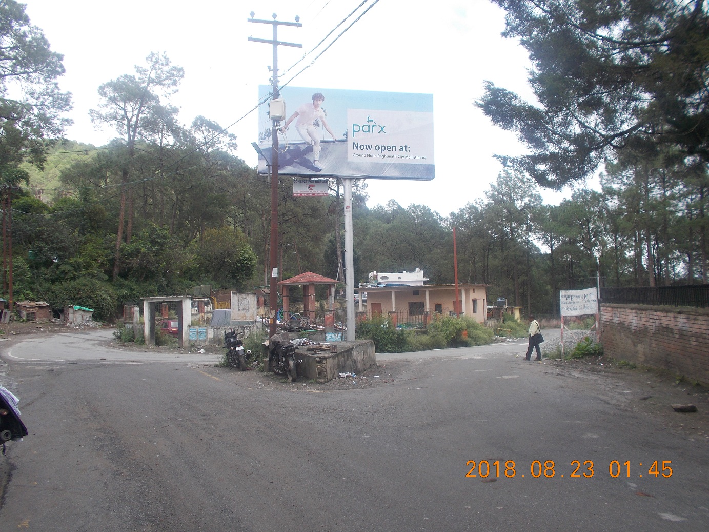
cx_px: 354
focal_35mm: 30
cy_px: 266
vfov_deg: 46.8
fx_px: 614
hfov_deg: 60.0
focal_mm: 5.3
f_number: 3.4
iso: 80
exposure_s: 1/320
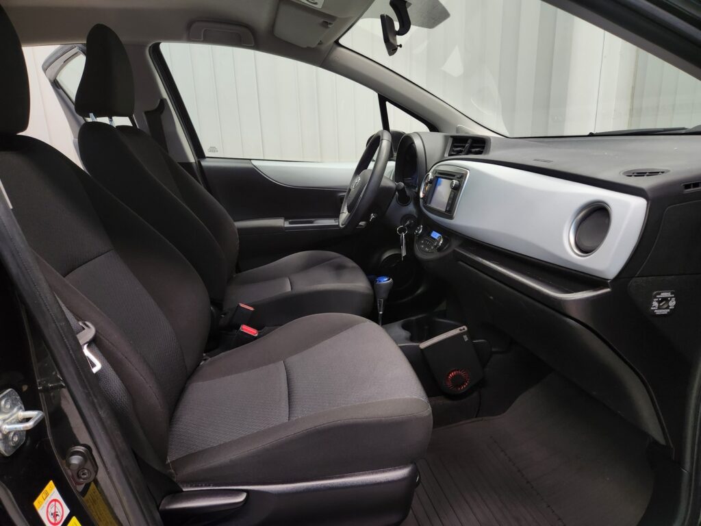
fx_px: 466
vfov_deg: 58.9
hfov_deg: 73.9
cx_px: 350
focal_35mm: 23
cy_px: 263
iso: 200
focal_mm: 5.4
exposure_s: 1/100
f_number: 1.8
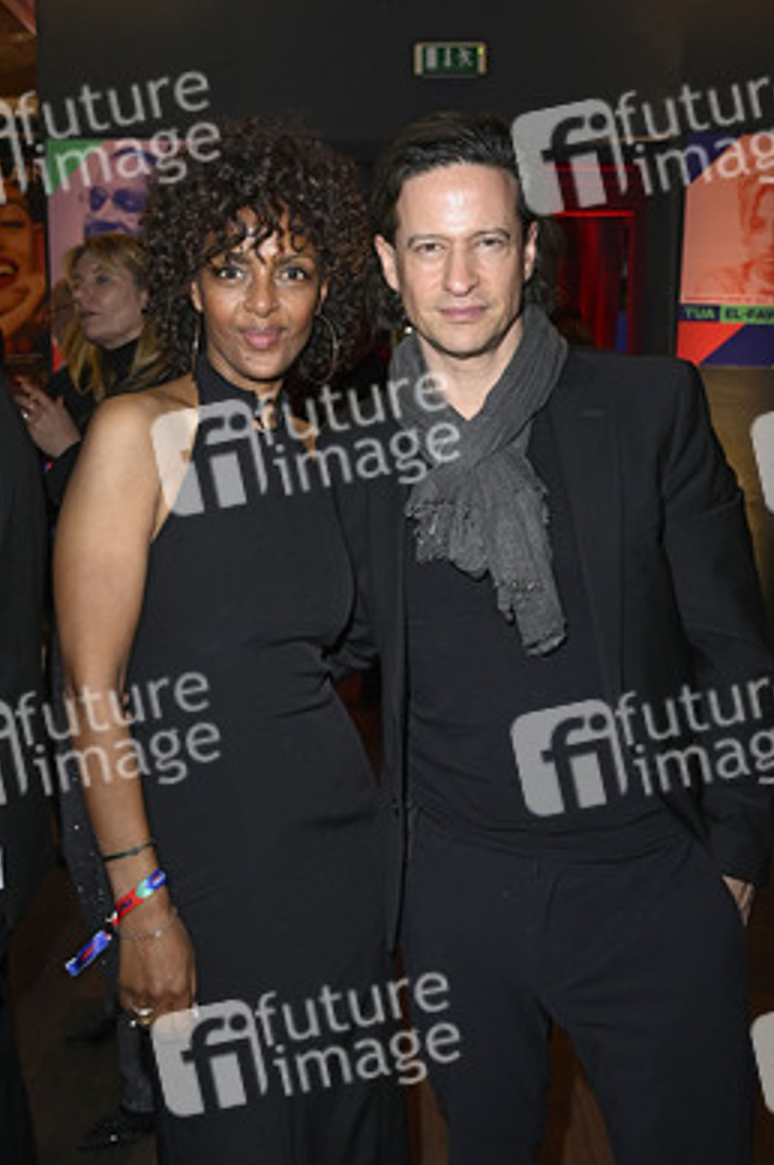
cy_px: 595
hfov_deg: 41.0
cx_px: 393
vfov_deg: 58.8
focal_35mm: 32
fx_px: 1034
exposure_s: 1/100
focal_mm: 31
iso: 3200
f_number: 5.6
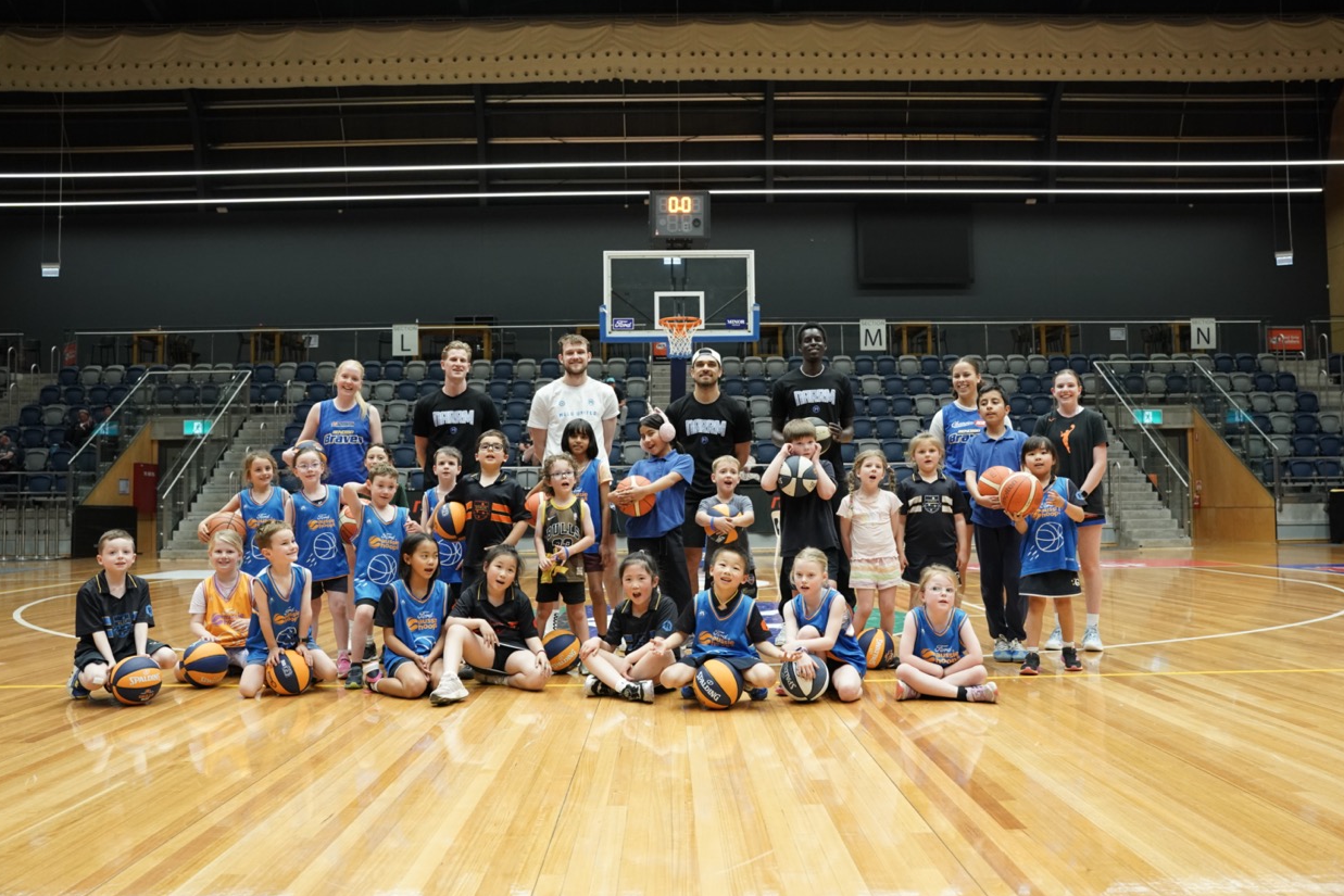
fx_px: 1128
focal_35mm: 30
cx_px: 667
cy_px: 443
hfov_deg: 61.6
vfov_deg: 43.3
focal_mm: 29.2
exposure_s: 1/400
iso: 3200
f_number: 3.5
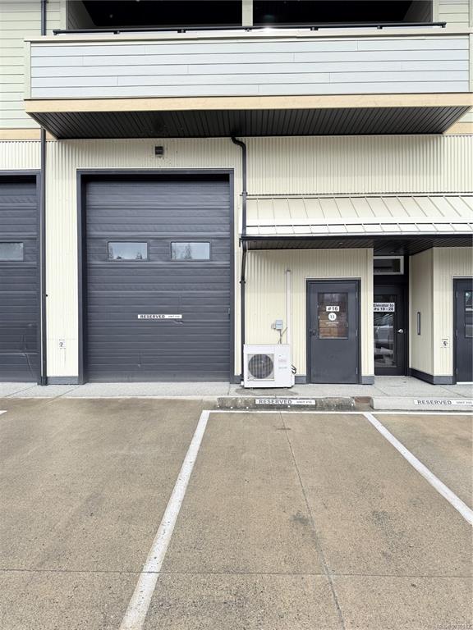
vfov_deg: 71.6
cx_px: 236
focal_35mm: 24
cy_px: 315
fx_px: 437
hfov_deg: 56.8
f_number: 1.78
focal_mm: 6.76
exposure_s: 1/1106
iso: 80
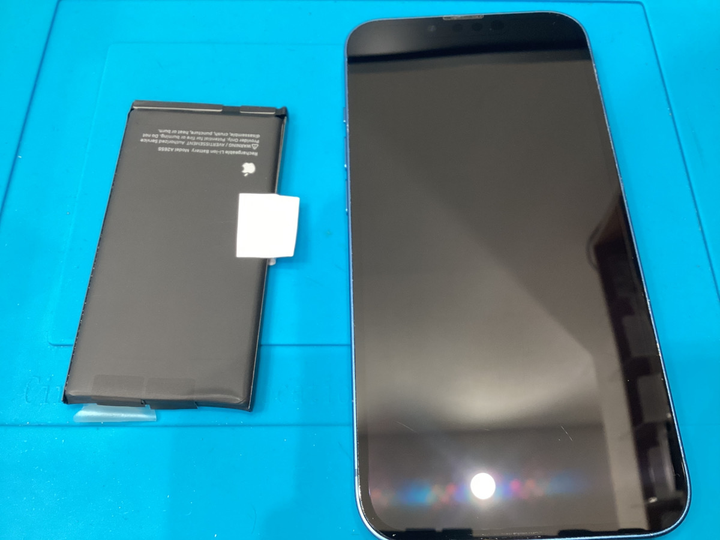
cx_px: 360
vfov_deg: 45.4
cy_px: 270
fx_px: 645
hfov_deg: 58.4
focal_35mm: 31
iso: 100
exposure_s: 1/50
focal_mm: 3.3
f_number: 2.4
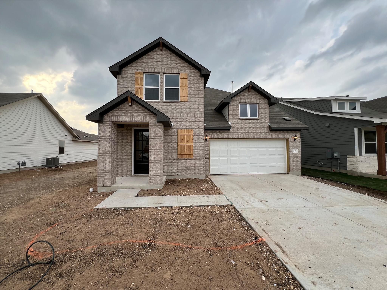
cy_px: 145
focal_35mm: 13
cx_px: 194
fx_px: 145
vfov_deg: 89.9
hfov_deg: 106.2
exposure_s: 1/231
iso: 32
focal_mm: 1.57
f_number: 1.8
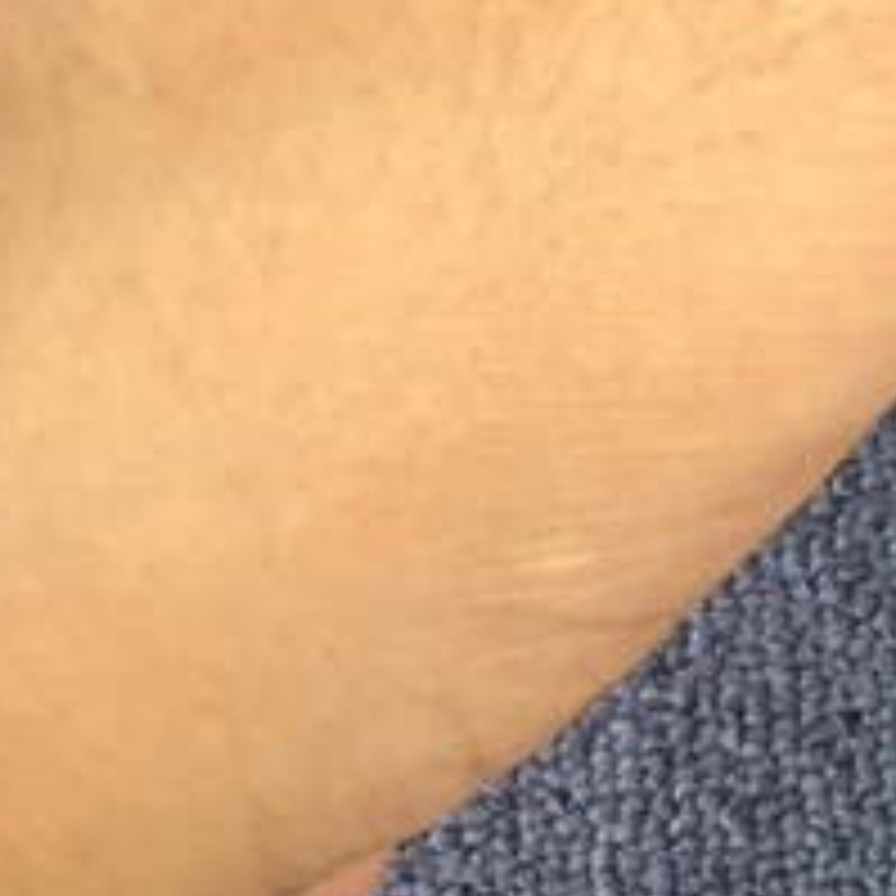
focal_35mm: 124
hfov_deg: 12.2
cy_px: 245
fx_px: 3631
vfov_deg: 14.0
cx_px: 1891
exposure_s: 1/100
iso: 25
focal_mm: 3.3
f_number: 2.4
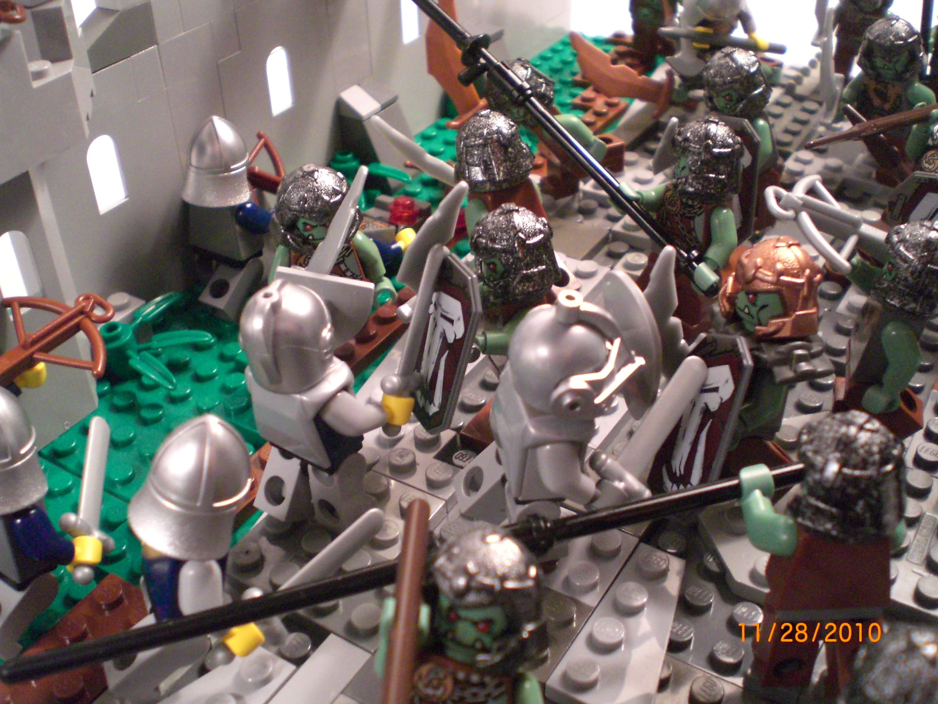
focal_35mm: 38
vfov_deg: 37.7
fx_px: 1030
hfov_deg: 49.0
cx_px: 469
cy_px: 352
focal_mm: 6.3
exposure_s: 1/60
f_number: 3.1
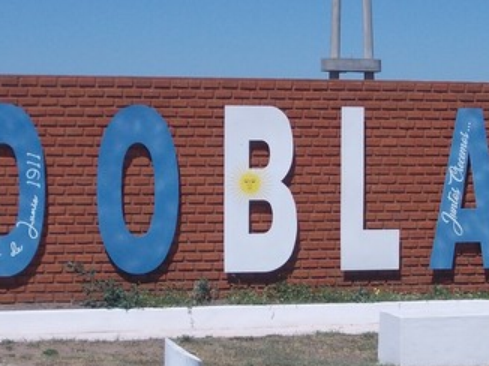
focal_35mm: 120
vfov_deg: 12.3
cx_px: 285
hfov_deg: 16.4
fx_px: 1694
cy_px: 250
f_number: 7.2
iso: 80
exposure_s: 1/500
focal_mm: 7.2
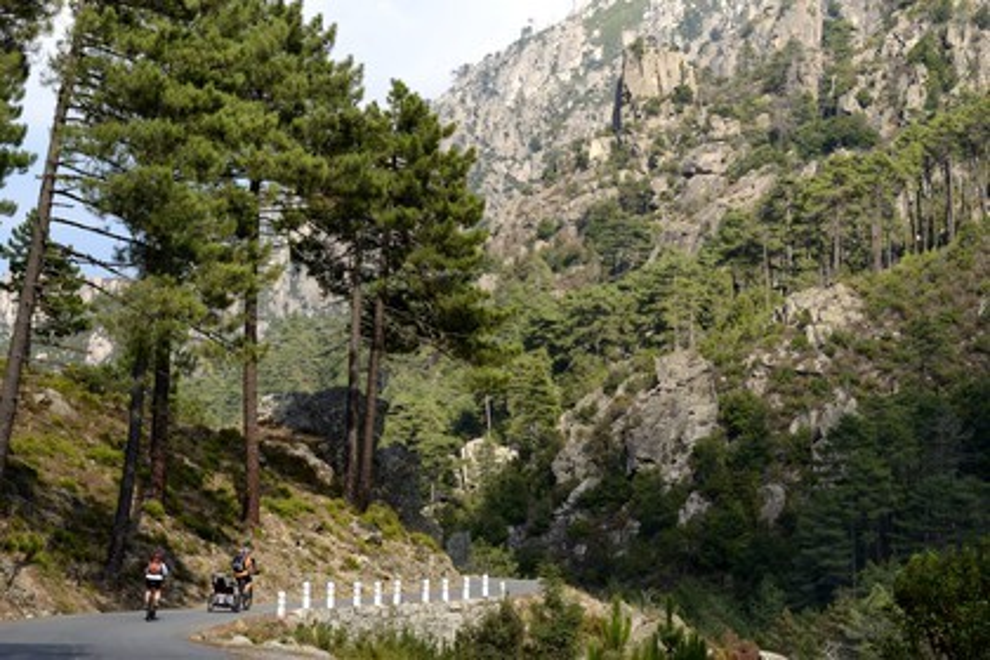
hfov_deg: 18.6
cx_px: 495
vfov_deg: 12.5
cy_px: 330
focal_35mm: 110
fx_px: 3025
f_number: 10
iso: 200
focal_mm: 110
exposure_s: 1/200
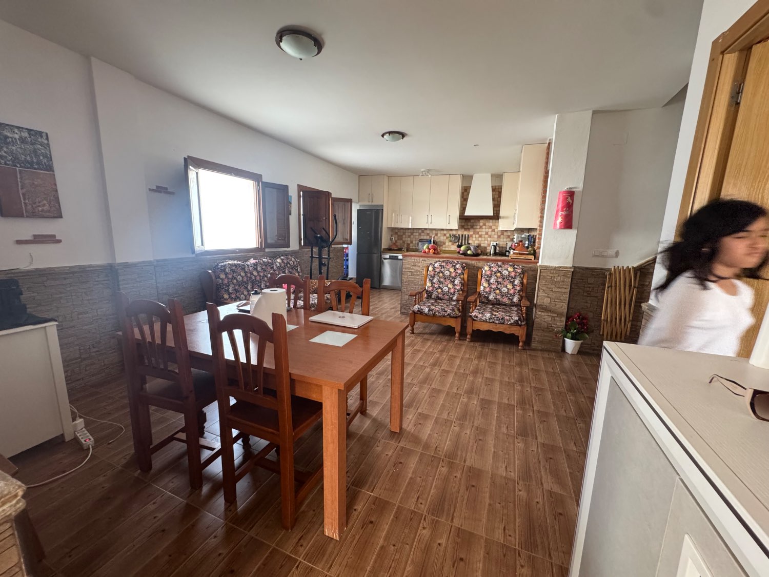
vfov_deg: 85.7
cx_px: 384
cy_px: 288
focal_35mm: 14
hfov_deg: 102.1
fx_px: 311
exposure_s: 1/72
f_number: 2.2
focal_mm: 2.22
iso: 320
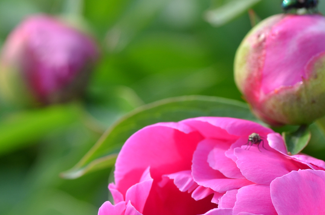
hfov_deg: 8.2
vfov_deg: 5.4
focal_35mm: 251
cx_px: 170
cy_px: 190
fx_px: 2261
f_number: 9
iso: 100
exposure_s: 1/200
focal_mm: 90
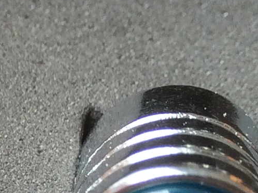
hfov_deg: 9.1
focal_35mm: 190
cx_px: -403
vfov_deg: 7.5
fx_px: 1417
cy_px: 389
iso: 32
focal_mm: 4.15
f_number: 2.2
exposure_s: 1/150
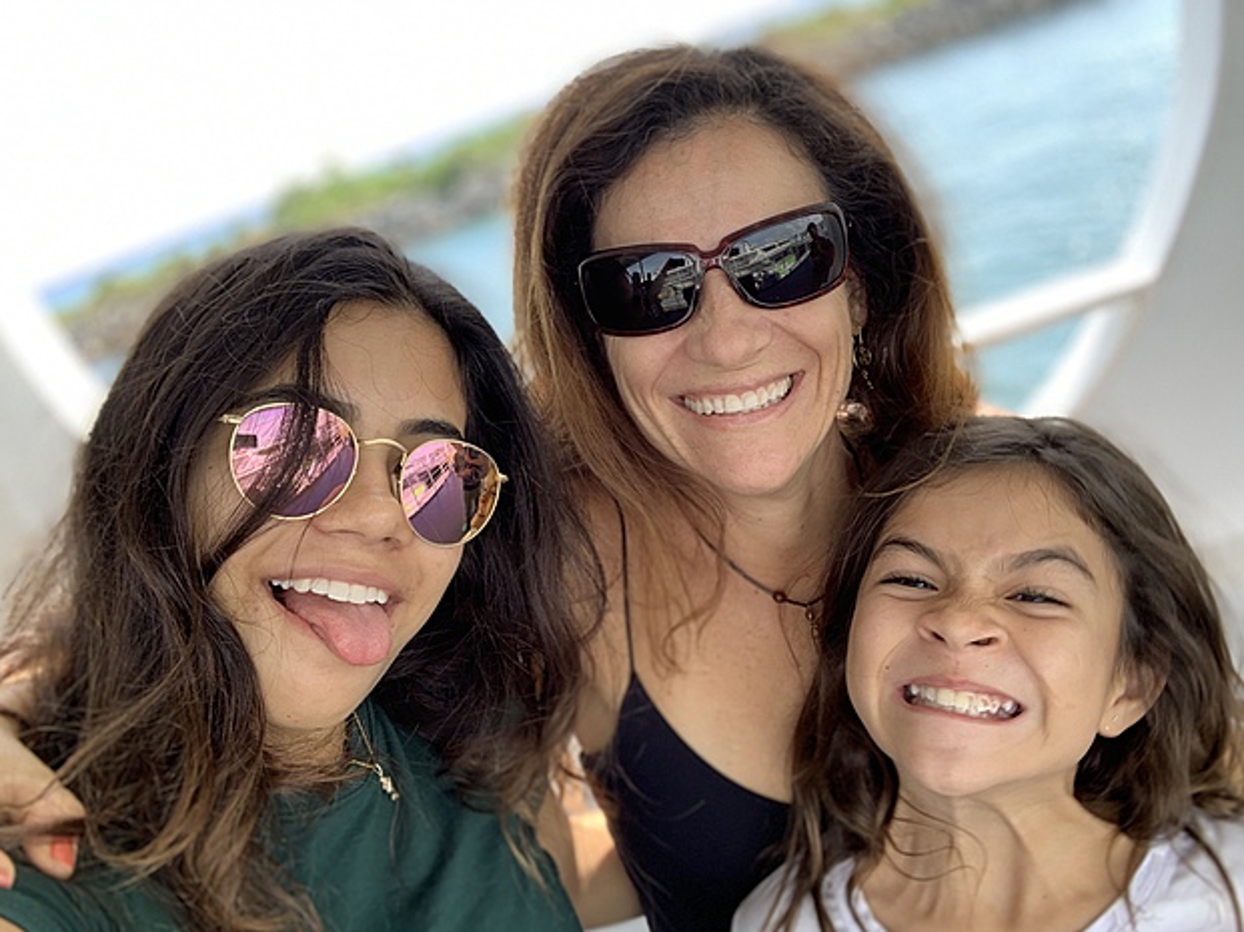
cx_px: 623
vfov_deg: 42.9
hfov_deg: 55.4
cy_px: 479
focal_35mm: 33
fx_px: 1185
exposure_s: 1/121
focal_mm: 2.87
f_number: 2.2
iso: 20
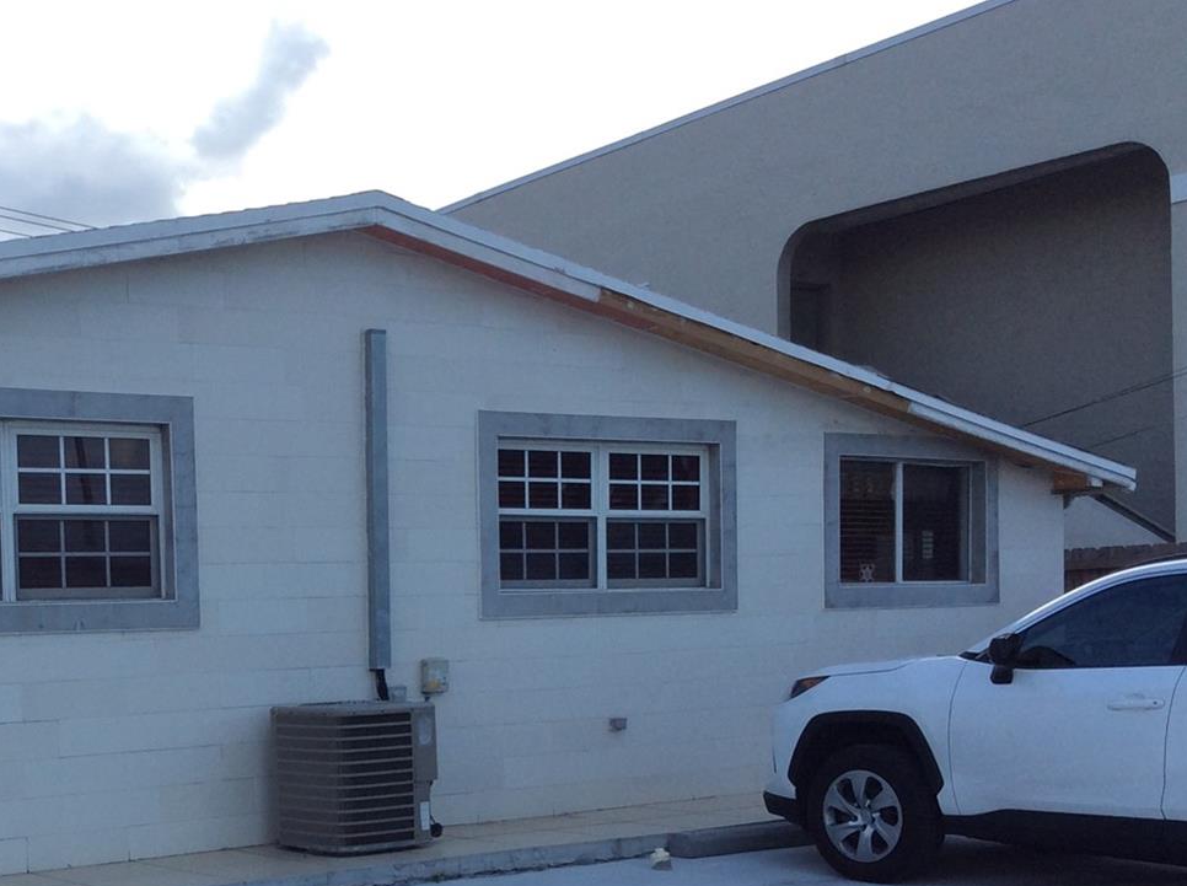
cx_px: 248
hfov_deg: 35.1
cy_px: 693
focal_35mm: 53
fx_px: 1814
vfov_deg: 27.0
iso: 32
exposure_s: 1/334
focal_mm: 3.3
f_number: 2.4
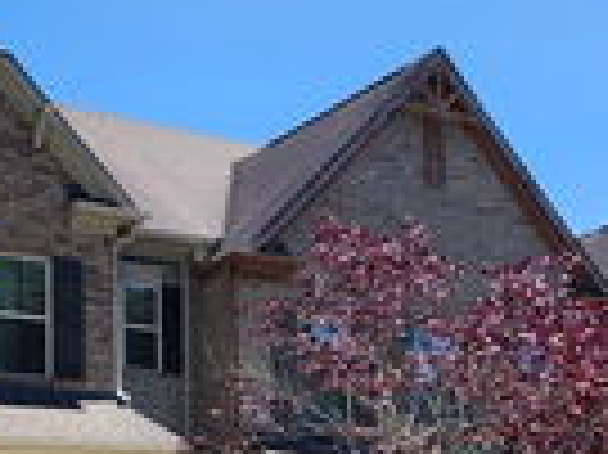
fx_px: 1281
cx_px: 250
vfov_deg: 19.6
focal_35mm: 73
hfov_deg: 26.7
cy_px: 436
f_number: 1.8
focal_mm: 6.4
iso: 12
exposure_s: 1/857
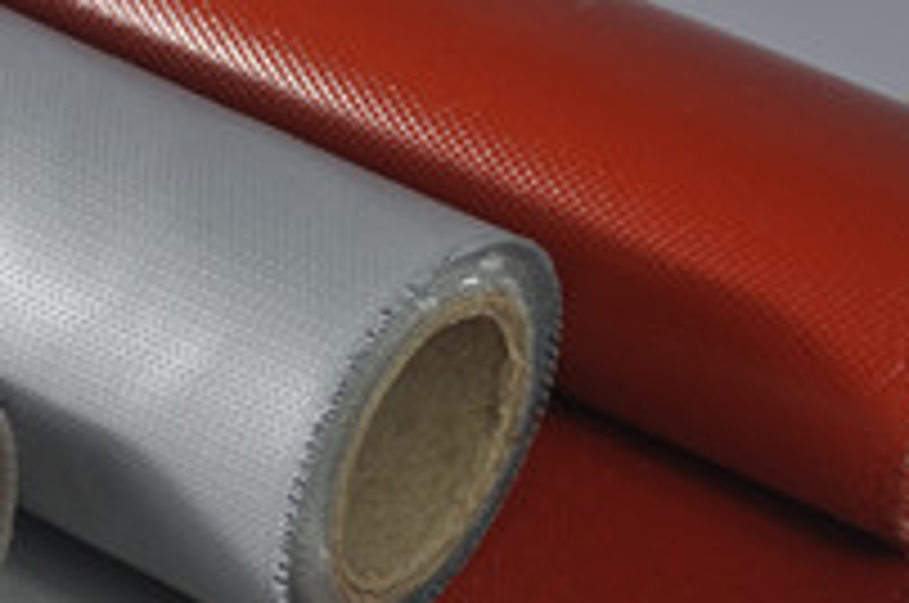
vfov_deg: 8.8
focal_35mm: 156
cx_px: 45
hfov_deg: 13.0
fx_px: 3933
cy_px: 423
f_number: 4.8
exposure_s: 1/80
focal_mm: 42
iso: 250
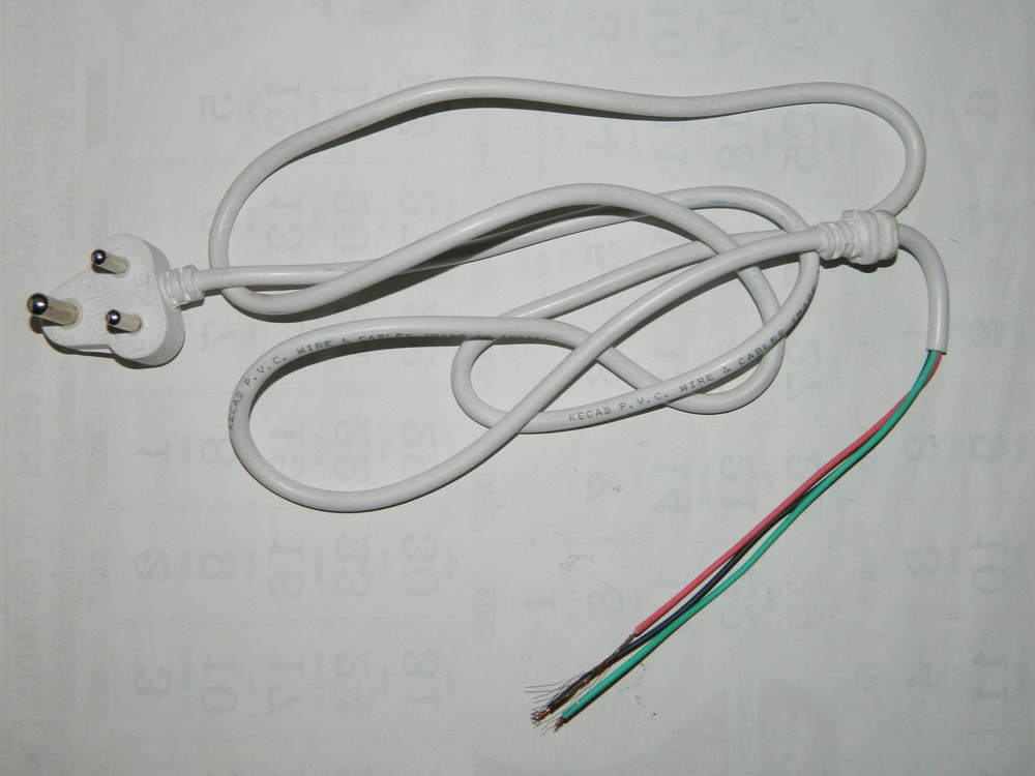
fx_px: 1226
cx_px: 518
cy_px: 388
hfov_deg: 45.8
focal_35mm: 41
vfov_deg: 35.1
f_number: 9.8
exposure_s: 1/40
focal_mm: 7.3
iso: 200
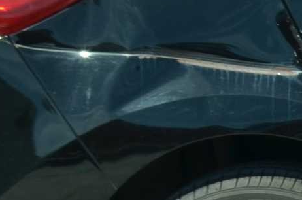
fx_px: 2210
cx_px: 877
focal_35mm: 264
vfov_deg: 5.2
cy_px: 78
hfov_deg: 7.1
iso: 100
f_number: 10
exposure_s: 1/100
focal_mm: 22
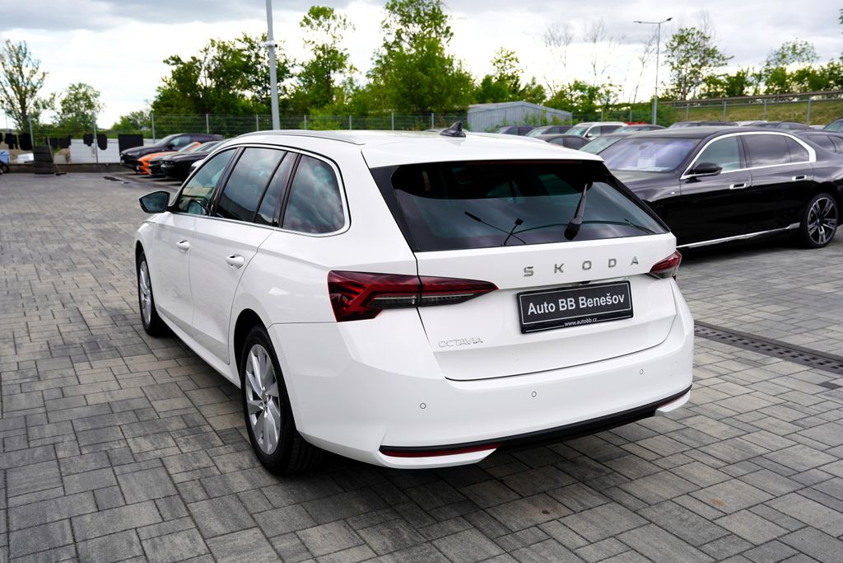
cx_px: 422
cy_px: 282
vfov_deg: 41.1
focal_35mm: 32
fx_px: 749
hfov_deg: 58.7
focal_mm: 32
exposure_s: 1/100
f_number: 6.3
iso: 100
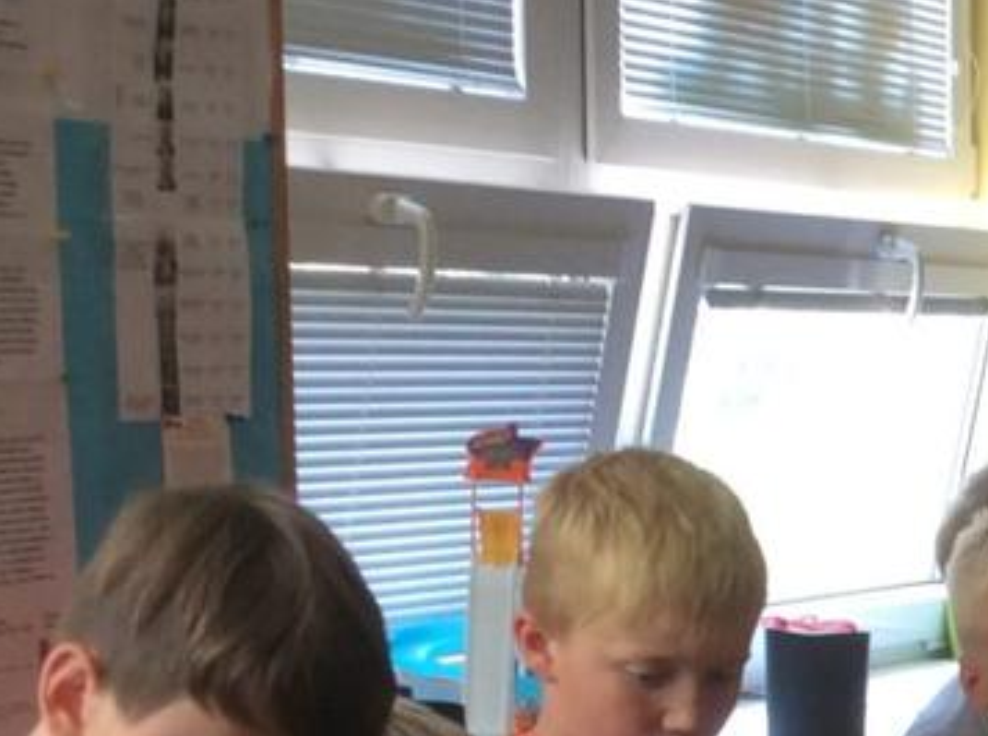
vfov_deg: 12.0
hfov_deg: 15.4
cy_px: 881
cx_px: 1392
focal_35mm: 120
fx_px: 3417
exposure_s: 1/25
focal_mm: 3.3
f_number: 2.4
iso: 32
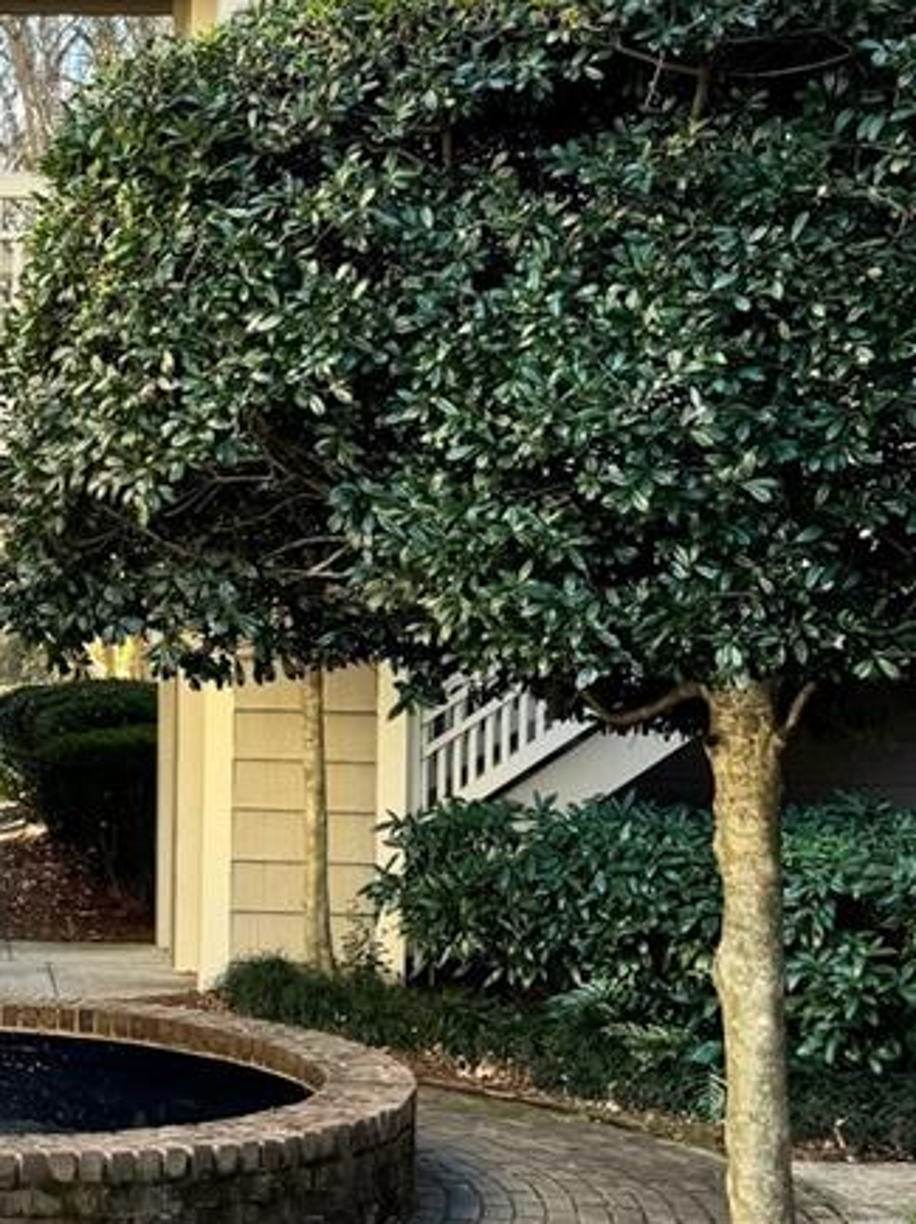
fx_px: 3002
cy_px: 581
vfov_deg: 23.0
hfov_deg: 16.6
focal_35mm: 85
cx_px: -189
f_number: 1.78
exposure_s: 1/260
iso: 64
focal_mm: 6.76
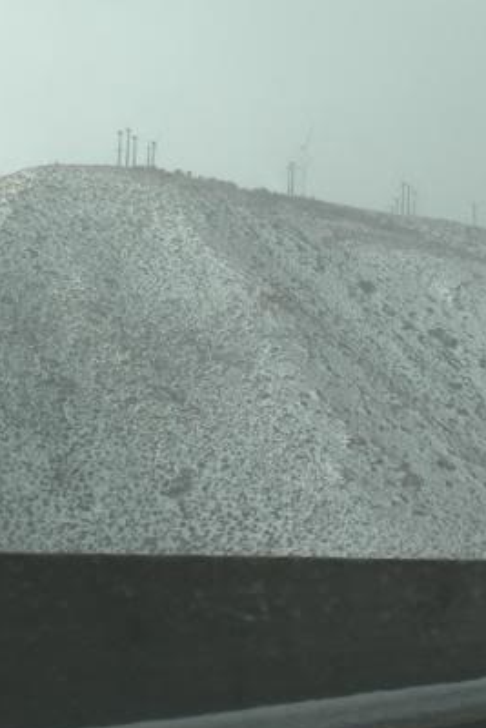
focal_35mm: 77
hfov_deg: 17.7
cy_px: 251
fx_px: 1558
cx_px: 257
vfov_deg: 26.2
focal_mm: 6.6
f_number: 10
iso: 90
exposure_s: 1/223
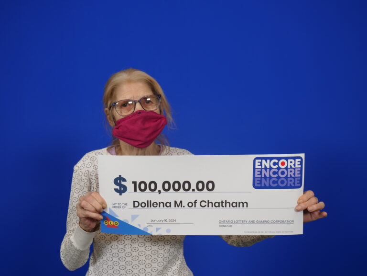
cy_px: 138
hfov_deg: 36.8
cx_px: 184
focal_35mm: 52
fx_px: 551
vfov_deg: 28.0
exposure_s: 1/125
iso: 200
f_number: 3.5
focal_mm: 26
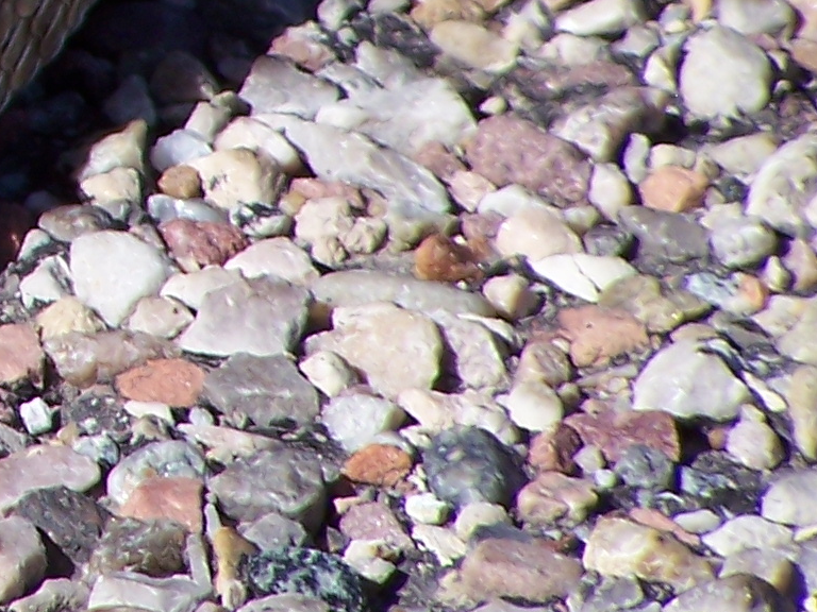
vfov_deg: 1.2
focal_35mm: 1275
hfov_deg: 1.6
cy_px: -173
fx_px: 30092
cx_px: -531
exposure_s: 1/800
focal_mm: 63
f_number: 5
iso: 80
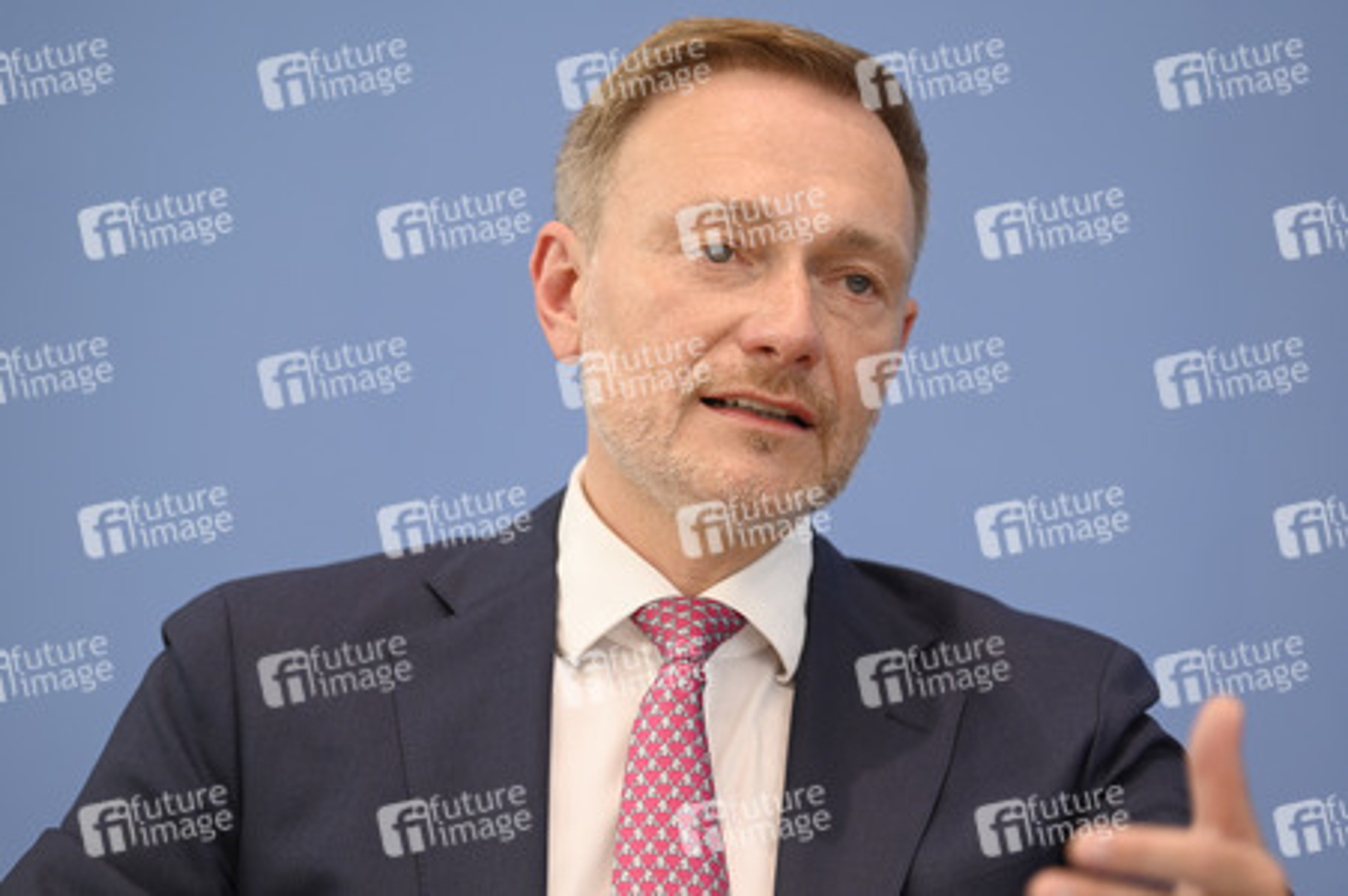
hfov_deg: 13.7
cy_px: 448
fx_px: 5612
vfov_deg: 9.1
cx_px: 674
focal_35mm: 150
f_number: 2.8
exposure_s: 1/800
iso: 1000
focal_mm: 150
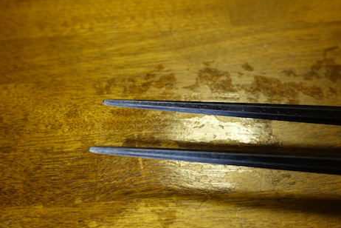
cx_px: 174
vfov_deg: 34.2
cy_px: 117
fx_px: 369
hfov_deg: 49.6
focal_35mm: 39
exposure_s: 1/30
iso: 160
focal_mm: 11
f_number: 2.5
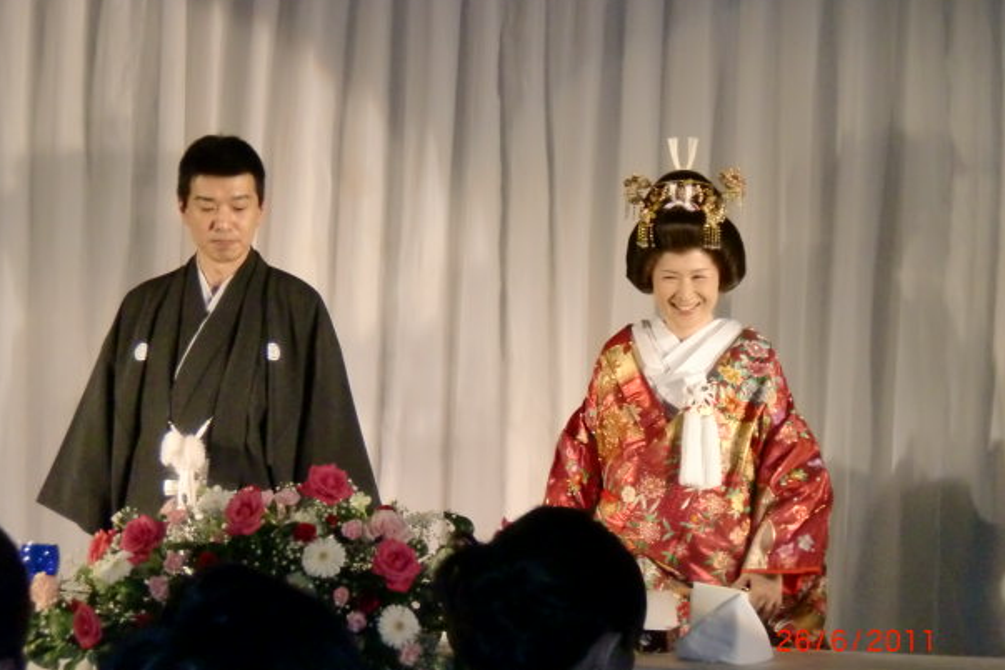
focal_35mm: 117
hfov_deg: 17.5
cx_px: 473
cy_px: 322
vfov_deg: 11.7
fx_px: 3266
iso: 400
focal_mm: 18.9
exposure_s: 1/60
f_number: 5.9
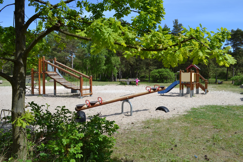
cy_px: 81
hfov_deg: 67.4
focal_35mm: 27
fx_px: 182
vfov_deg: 47.9
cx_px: 122
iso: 100
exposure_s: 1/250
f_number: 8
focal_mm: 18
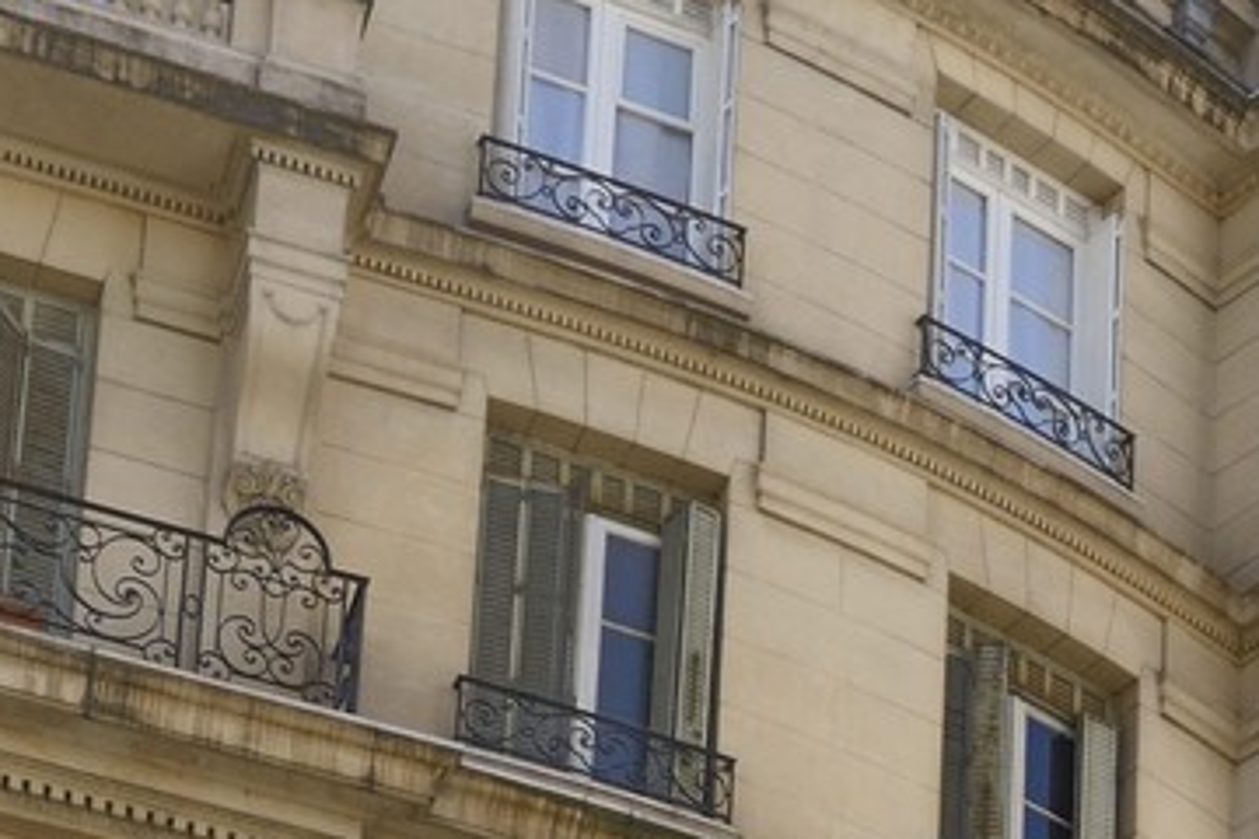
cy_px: 2597
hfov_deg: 12.5
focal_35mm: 160
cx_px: 1511
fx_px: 5595
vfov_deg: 7.5
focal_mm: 36
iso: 400
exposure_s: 1/80
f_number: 16
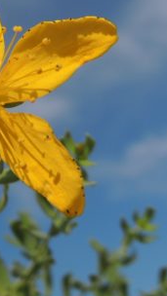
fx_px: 583
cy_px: 98
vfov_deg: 28.4
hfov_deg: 15.7
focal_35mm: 74
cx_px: -29
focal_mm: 5.8
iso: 100
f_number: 4
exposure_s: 1/1600
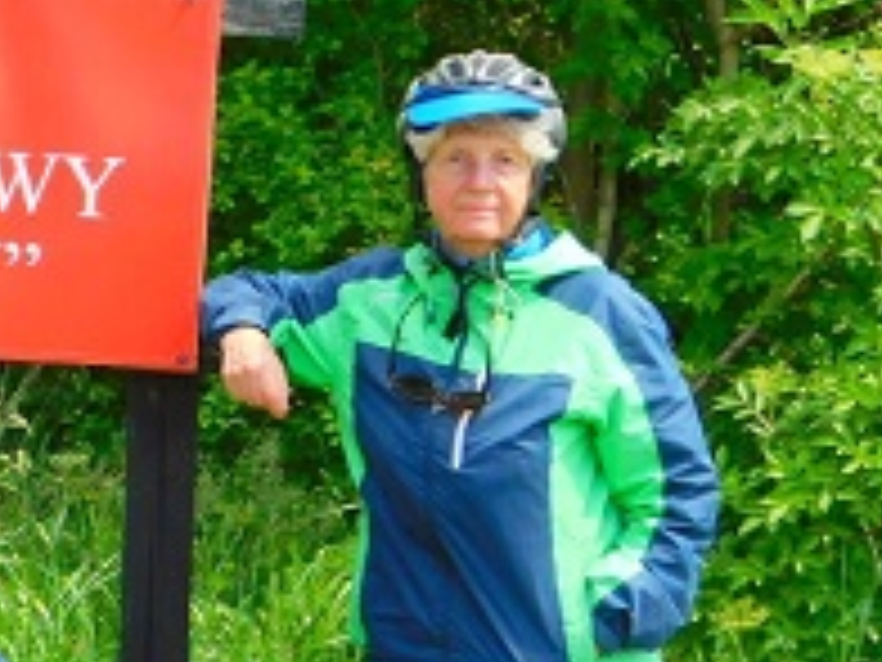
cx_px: -333
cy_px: 428
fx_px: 3745
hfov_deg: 12.9
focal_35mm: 147
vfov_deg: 10.1
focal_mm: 8
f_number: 3.7
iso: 125
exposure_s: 1/250
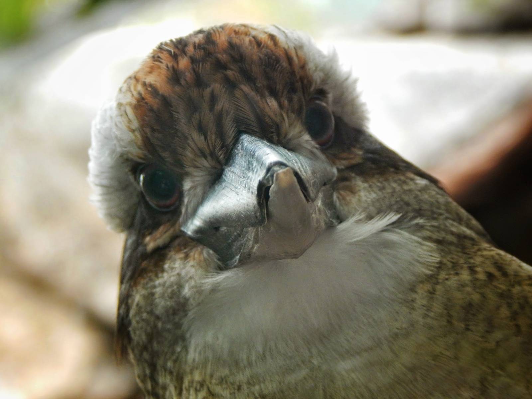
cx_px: 266
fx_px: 3566
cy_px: 200
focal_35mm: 232
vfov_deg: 6.4
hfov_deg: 8.5
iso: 400
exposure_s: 1/100
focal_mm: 41.7
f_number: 5.6
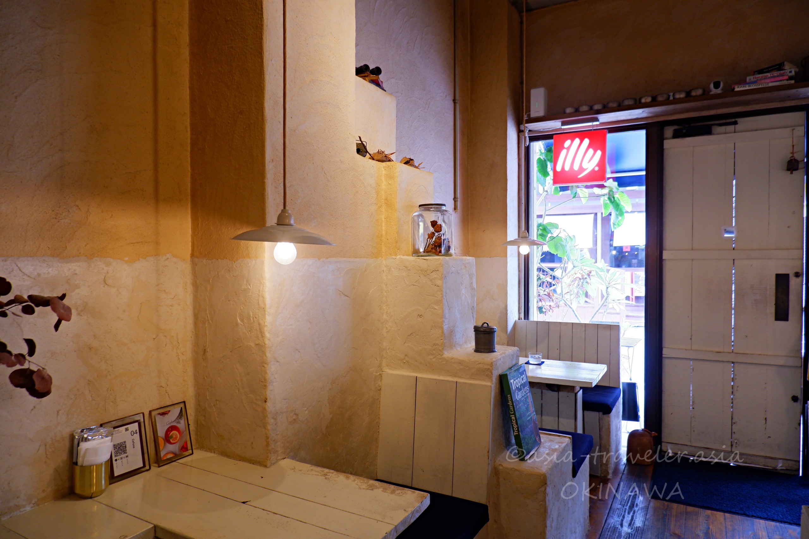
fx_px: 517
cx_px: 404
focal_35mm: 23
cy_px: 270
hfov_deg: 76.1
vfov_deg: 55.1
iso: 400
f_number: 3.5
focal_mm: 15
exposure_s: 1/60
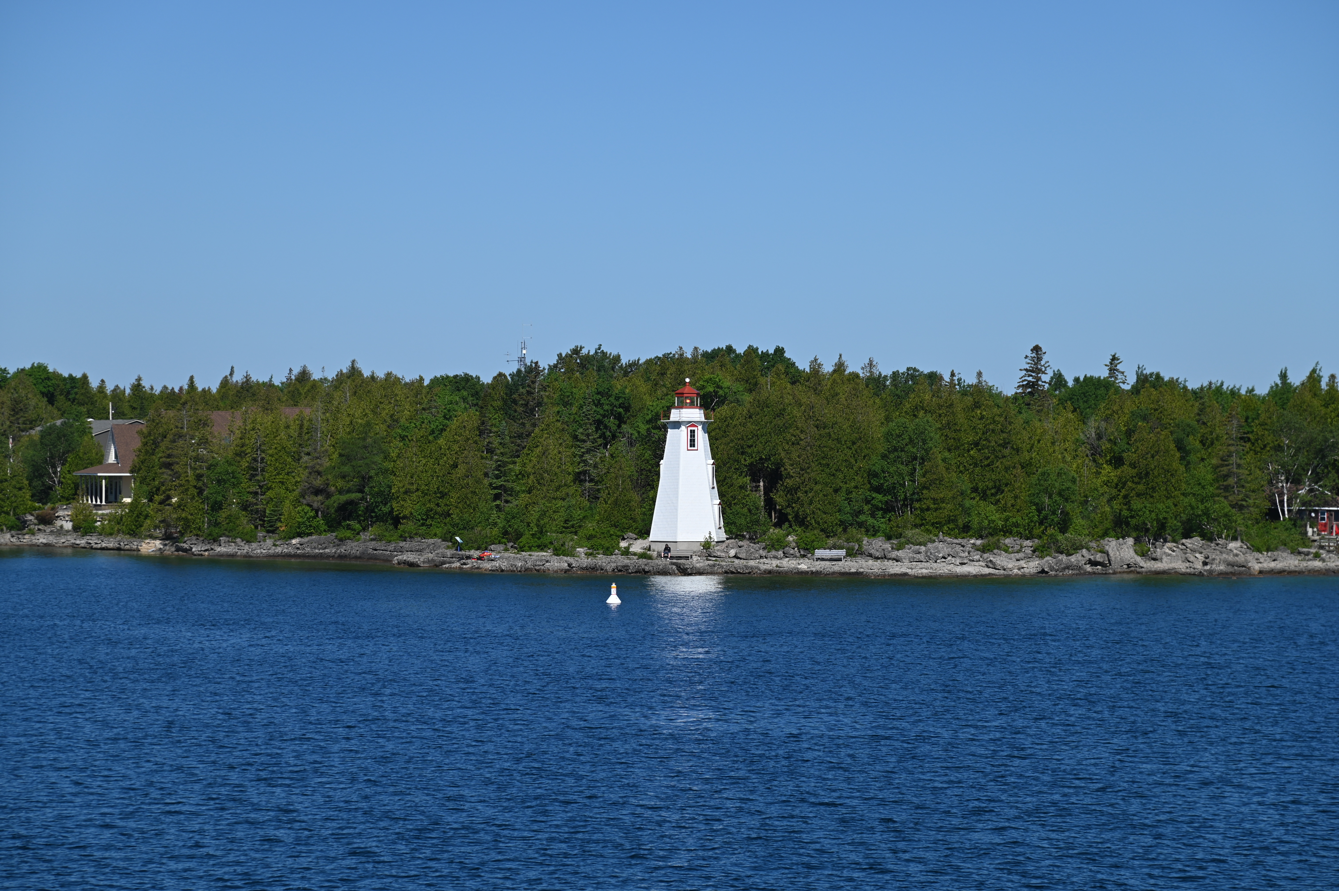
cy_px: 446
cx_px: 670
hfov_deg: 17.1
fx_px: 4460
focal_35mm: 120
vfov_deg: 11.4
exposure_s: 1/800
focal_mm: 120
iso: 100
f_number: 7.1
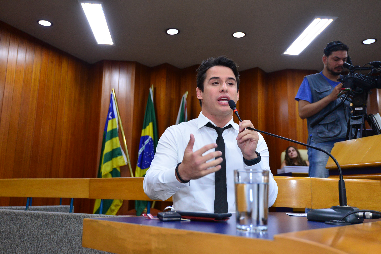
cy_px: 127
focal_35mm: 35
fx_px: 371
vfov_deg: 37.9
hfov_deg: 54.4
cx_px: 190
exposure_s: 1/125
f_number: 4
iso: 2500
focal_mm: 35
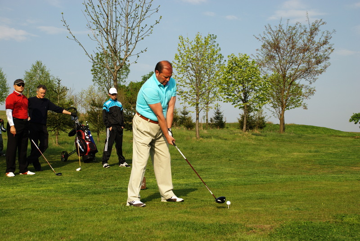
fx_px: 661
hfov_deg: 30.5
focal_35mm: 66
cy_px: 120
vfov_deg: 20.7
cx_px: 180
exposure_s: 1/250
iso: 100
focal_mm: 44
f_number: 8
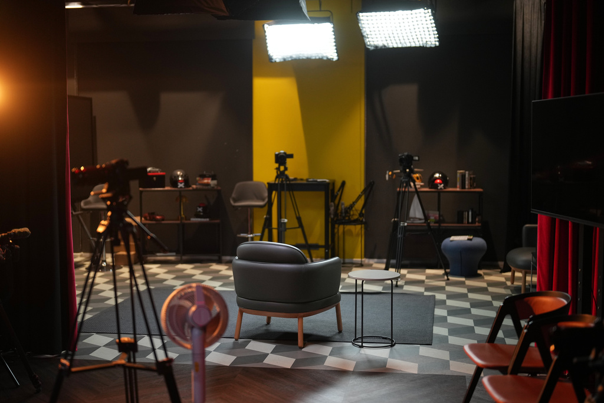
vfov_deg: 27.0
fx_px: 839
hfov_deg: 39.6
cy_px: 202
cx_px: 302
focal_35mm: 50
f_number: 1.2
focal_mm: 50
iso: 1000
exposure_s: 1/500
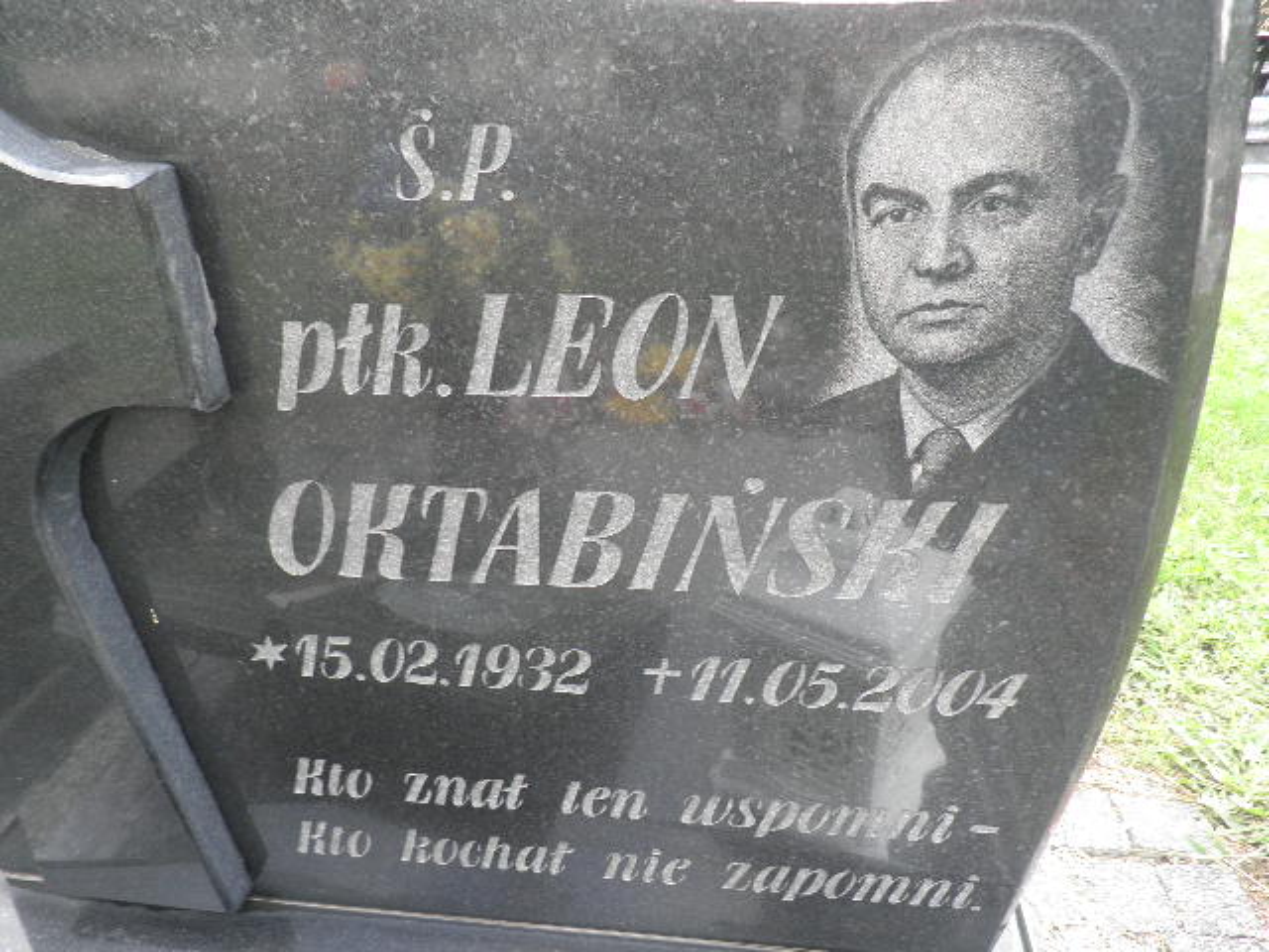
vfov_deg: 56.8
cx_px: 634
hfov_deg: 71.6
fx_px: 880
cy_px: 476
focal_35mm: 24
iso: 80
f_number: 3.3
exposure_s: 1/30
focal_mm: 4.3
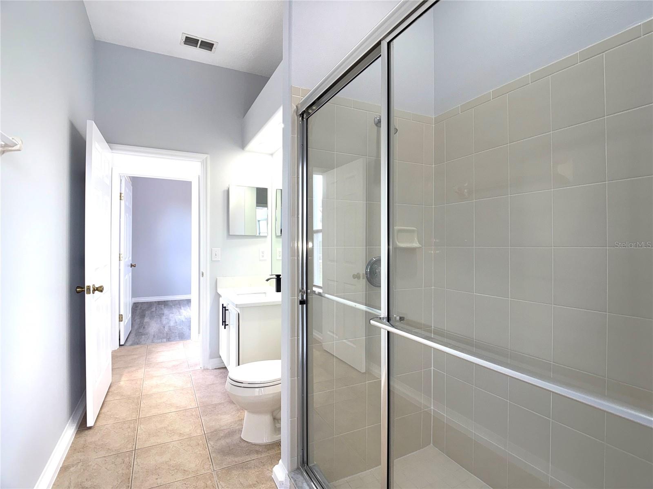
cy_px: 244
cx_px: 326
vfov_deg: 56.8
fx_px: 453
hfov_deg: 71.6
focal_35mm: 24
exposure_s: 1/140
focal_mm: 6.76
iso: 64
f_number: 1.78
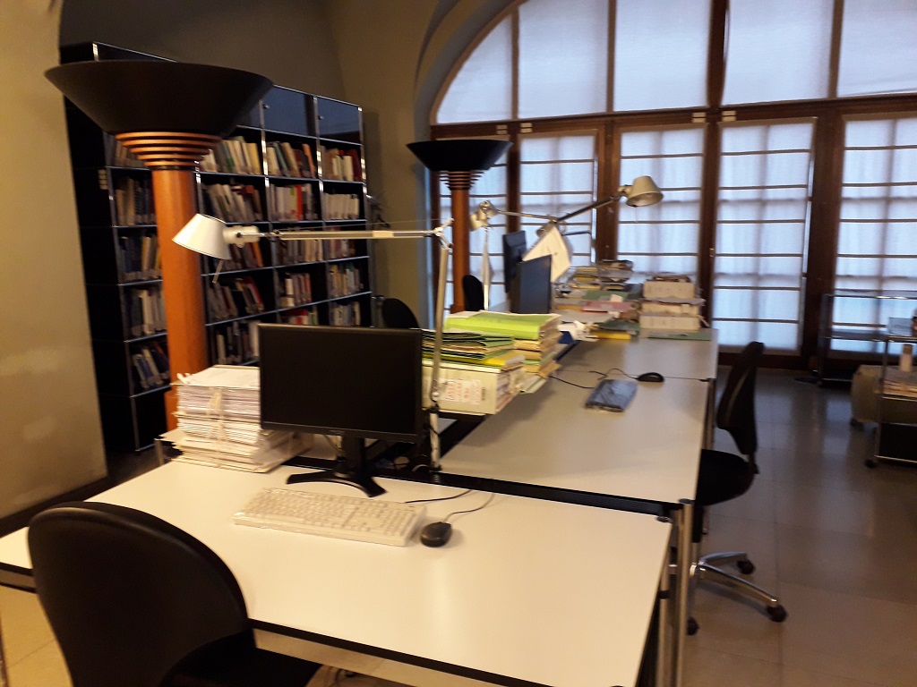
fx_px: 715
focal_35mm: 27
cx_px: 458
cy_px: 344
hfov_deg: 65.3
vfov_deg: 51.4
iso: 200
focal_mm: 3.6
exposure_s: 1/25
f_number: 1.9
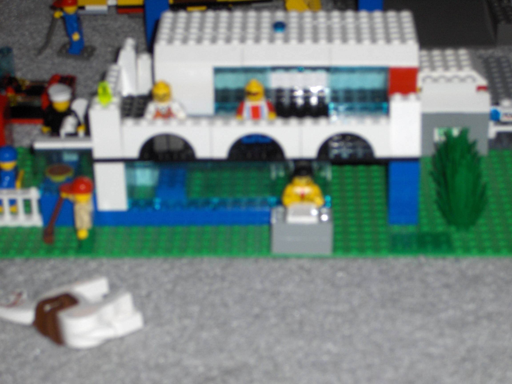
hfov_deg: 20.2
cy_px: 192
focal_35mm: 97
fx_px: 1435
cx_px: 256
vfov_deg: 15.2
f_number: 4.7
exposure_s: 1/125
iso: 100
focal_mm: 15.8
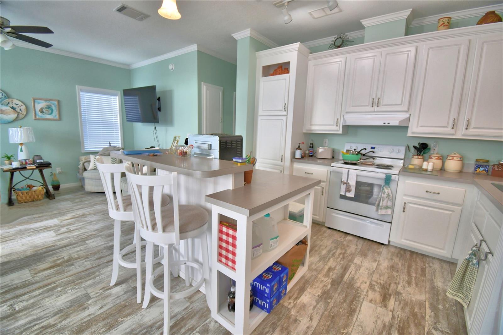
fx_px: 210
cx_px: 252
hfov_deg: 100.4
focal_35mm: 15
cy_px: 168
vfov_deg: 77.3
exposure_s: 1/125
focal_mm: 10
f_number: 4.5
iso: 360
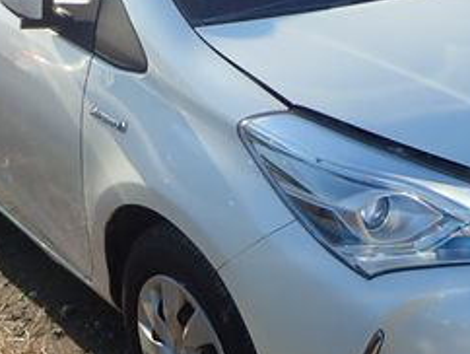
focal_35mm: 66
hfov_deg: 29.3
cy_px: 113
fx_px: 897
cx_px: 270
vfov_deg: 22.2
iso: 100
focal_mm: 4.5
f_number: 2.8
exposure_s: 1/800
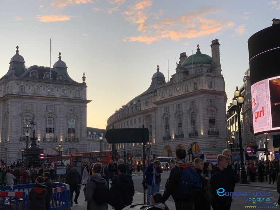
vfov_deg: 28.0
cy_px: 105
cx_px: 140
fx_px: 421
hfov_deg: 36.8
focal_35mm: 52
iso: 16
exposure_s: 1/122
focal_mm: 6
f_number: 2.4
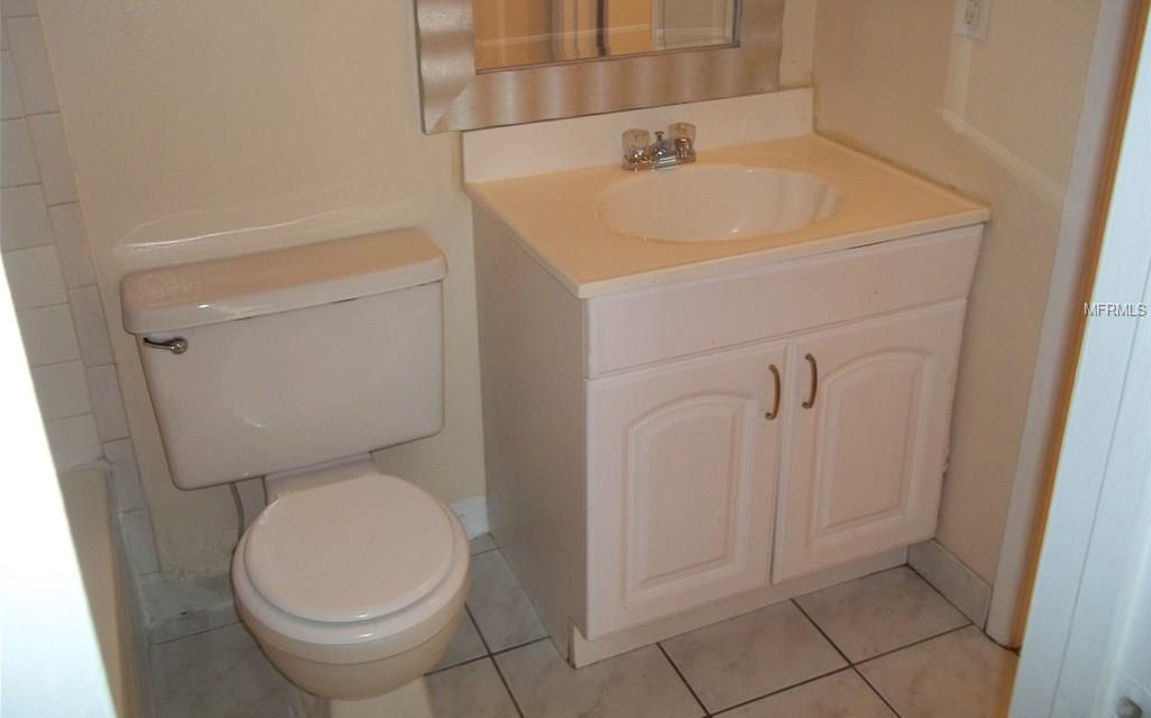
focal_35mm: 34
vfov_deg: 37.2
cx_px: 576
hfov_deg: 56.7
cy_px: 309
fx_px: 1066
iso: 160
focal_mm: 5.7
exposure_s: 1/30
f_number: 2.9
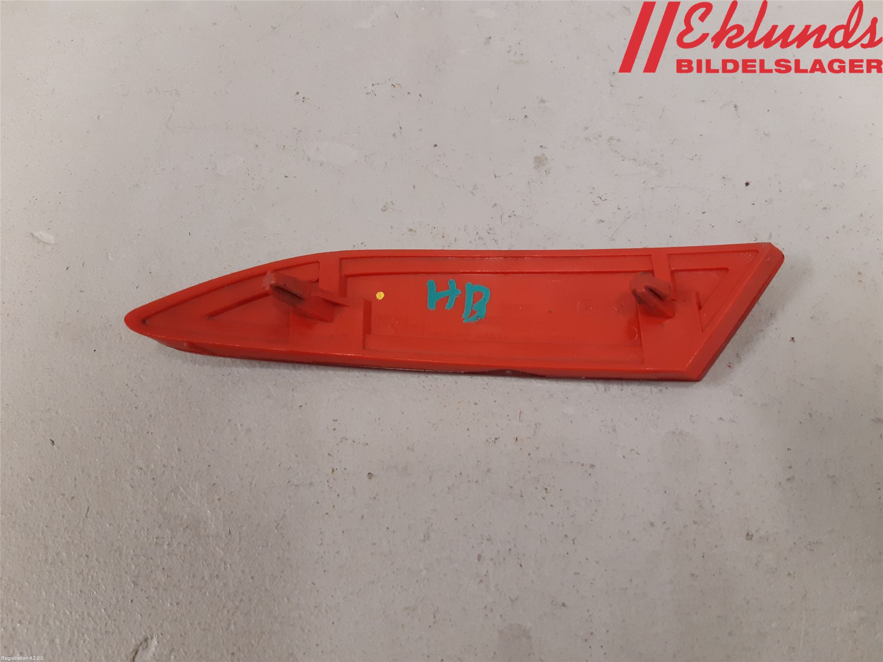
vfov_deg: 53.1
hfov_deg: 67.3
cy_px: 331
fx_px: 663
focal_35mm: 26
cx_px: 442
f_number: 1.7
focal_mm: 3.93
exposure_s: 1/50
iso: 200
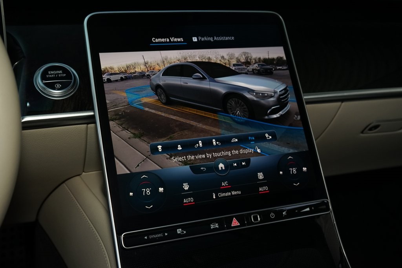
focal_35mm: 41
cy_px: 134
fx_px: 458
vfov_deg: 32.6
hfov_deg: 47.4
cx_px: 201
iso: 1250
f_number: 7.1
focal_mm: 41
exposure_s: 1/30
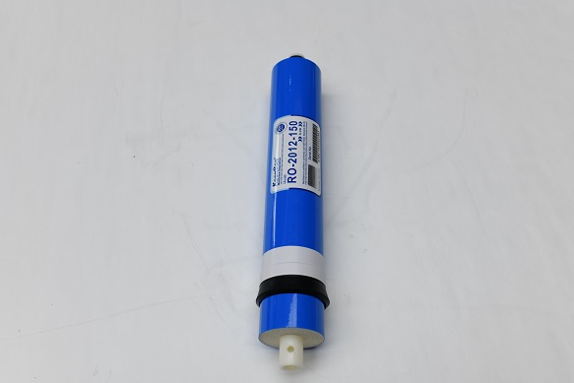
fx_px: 574
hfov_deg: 53.1
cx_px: 294
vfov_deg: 36.9
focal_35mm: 36
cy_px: 193
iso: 100
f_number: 8
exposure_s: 1/40
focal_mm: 35
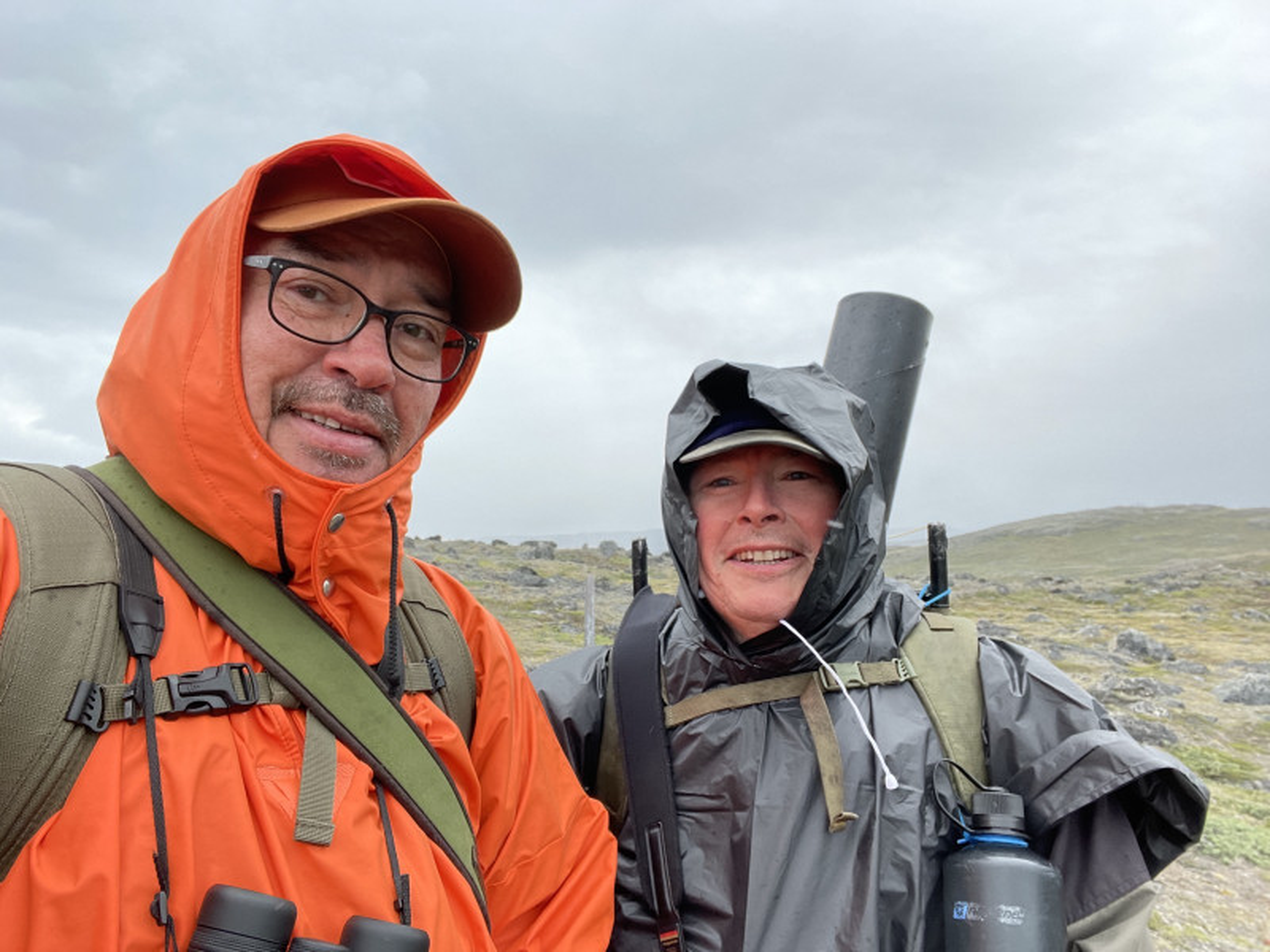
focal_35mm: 23
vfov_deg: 58.9
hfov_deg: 73.9
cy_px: 476
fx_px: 844
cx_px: 635
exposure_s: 1/121
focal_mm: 2.71
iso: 32
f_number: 2.2
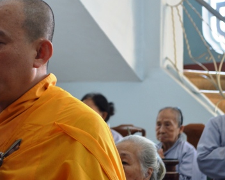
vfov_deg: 11.6
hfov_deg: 14.4
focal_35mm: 133
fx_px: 886
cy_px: 101
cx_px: 36
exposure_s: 1/20
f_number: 5.6
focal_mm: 52
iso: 400
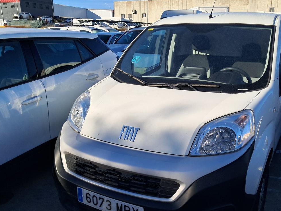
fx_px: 284
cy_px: 131
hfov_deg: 52.3
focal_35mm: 35
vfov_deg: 40.5
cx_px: 165
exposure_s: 1/759
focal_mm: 4
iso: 50
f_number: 1.8
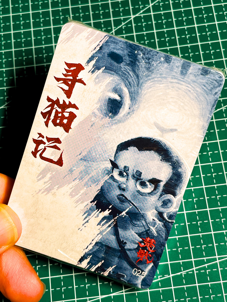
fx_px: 455
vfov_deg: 36.8
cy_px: 151
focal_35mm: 52
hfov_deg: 28.0
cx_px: 114
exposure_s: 1/99
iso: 33
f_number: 1.6
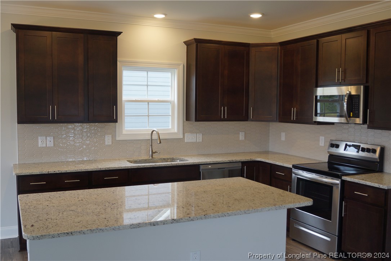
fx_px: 391
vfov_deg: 36.9
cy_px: 130
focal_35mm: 36
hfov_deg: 53.1
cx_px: 196
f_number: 4
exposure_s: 1/60
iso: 200
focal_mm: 24
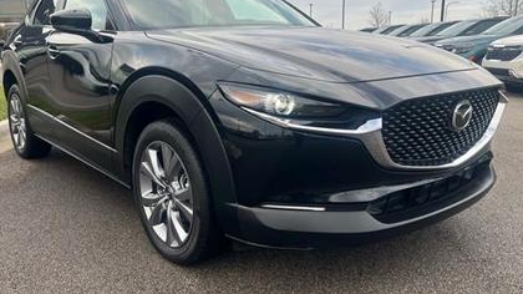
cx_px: 234
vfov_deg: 34.6
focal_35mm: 34
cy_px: 147
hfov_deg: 57.9
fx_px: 471
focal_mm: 5.7
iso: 50
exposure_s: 1/743
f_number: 1.5
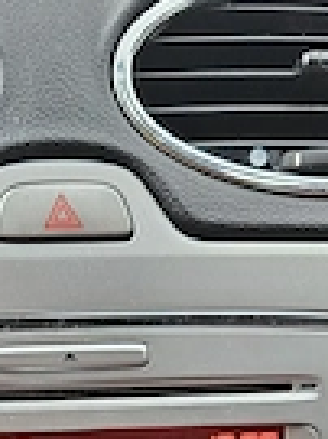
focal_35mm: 68
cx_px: 45
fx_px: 860
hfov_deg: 21.2
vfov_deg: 25.9
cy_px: 511
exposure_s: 1/100
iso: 100
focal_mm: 5.4
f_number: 1.8
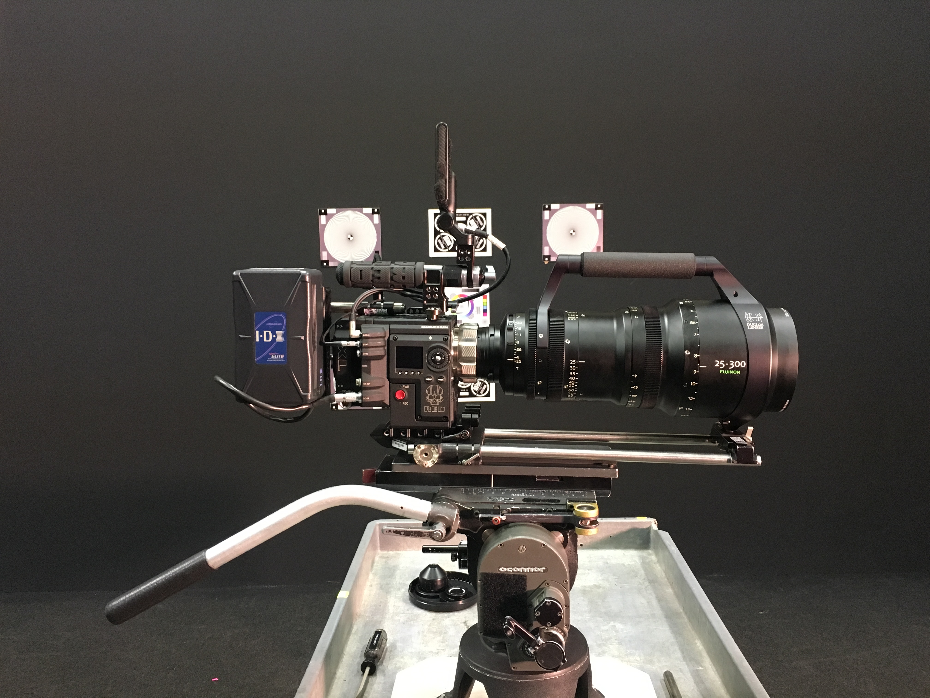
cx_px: 465
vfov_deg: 48.2
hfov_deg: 61.7
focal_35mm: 29
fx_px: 779
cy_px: 349
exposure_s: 1/20
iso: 200
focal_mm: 4.15
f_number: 2.2
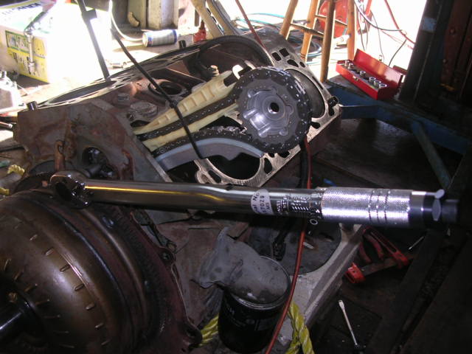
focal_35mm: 38
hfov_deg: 49.0
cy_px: 177
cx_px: 236
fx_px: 518
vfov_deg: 37.7
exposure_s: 1/60.1
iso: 100
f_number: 2.8
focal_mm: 5.8
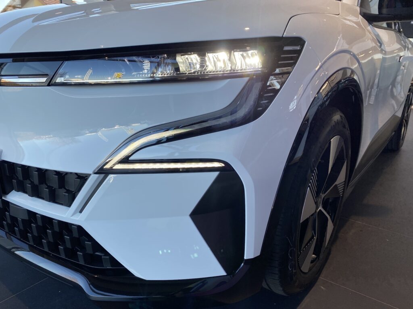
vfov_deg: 53.1
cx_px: 206
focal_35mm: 26
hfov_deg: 67.3
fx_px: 310
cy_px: 154
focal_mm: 4.25
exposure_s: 1/177
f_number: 1.8
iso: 32
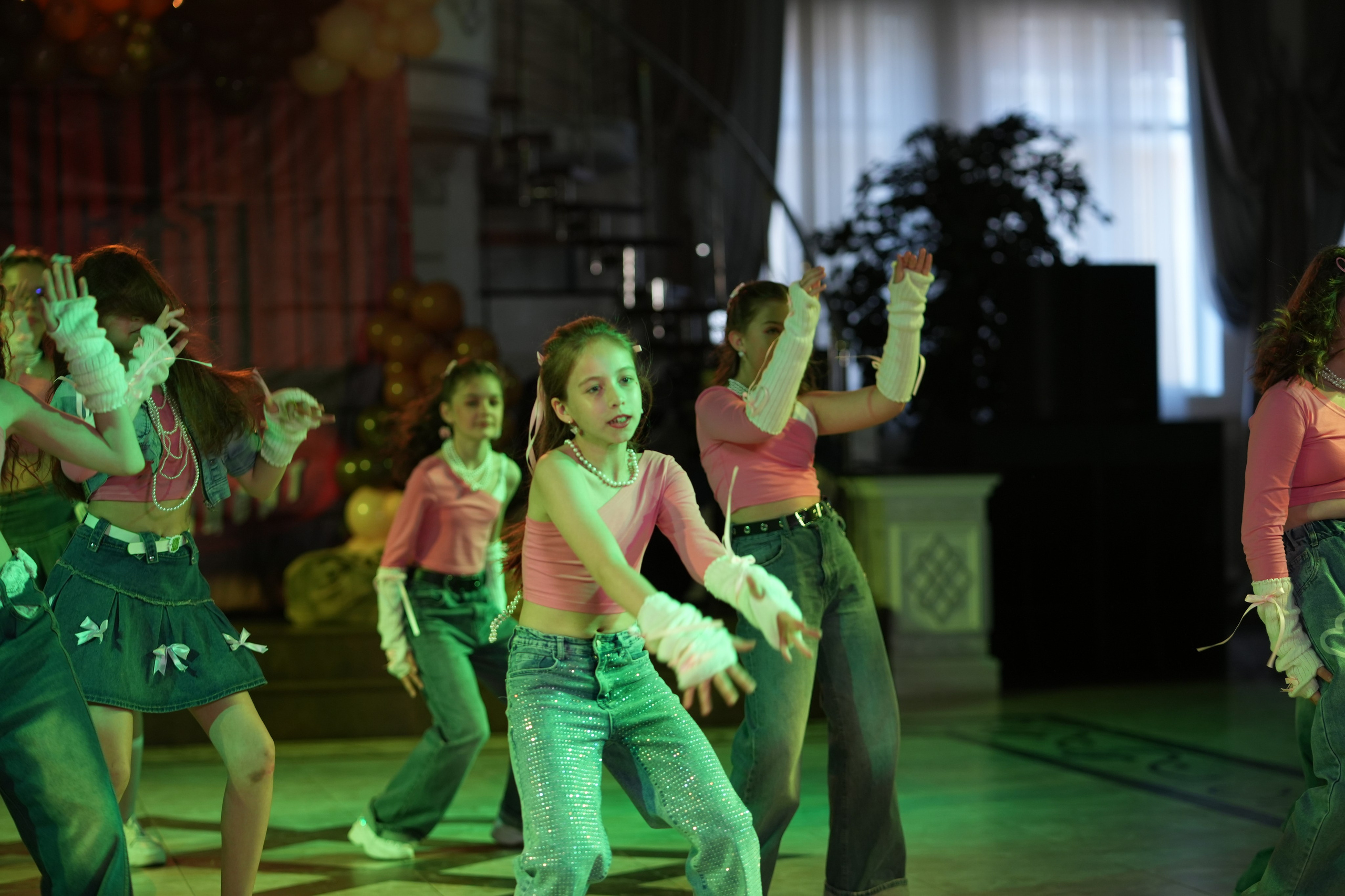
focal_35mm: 85
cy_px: 448
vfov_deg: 16.1
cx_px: 672
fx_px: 3176
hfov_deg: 23.9
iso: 800
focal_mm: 85
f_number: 2.2
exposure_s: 1/400
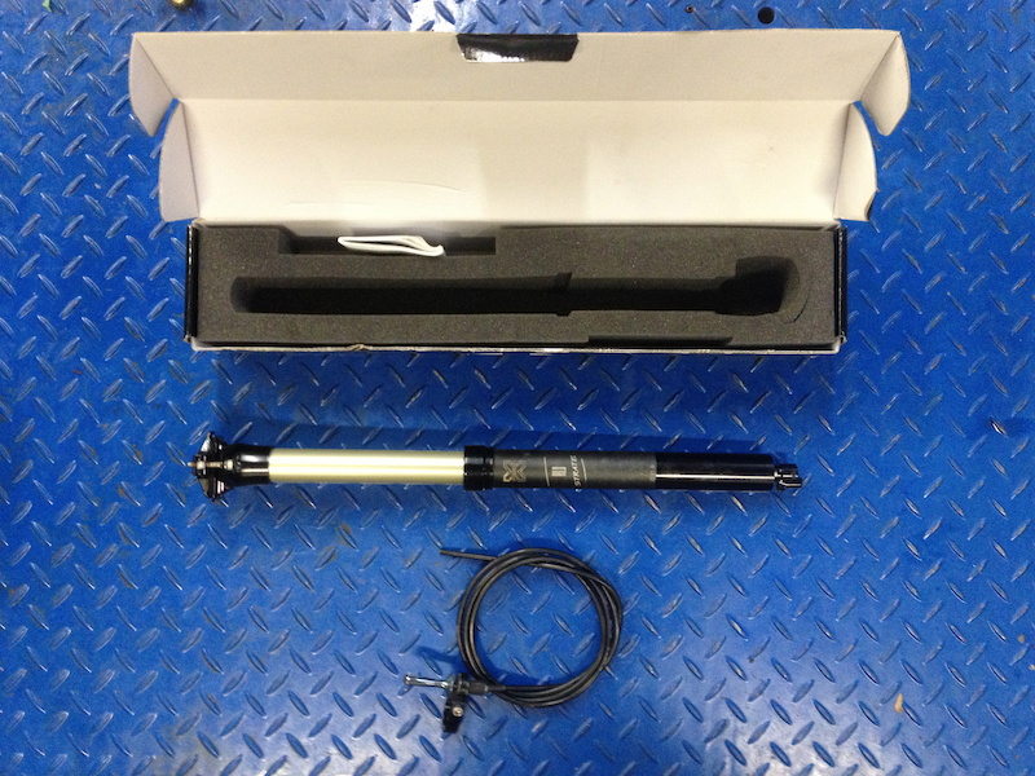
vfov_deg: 40.7
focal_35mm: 35
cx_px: 518
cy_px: 388
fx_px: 1046
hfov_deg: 52.6
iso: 320
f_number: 2.4
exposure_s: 1/20
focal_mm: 4.28
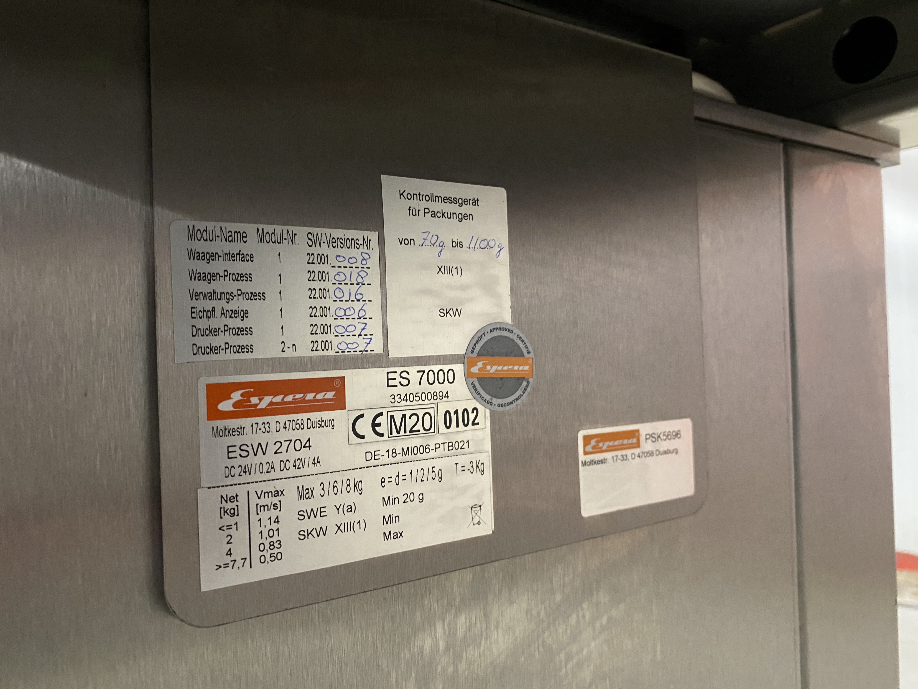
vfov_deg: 53.1
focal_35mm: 26
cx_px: 459
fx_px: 690
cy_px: 344
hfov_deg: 67.3
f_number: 1.8
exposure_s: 1/25
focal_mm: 4.25
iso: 500
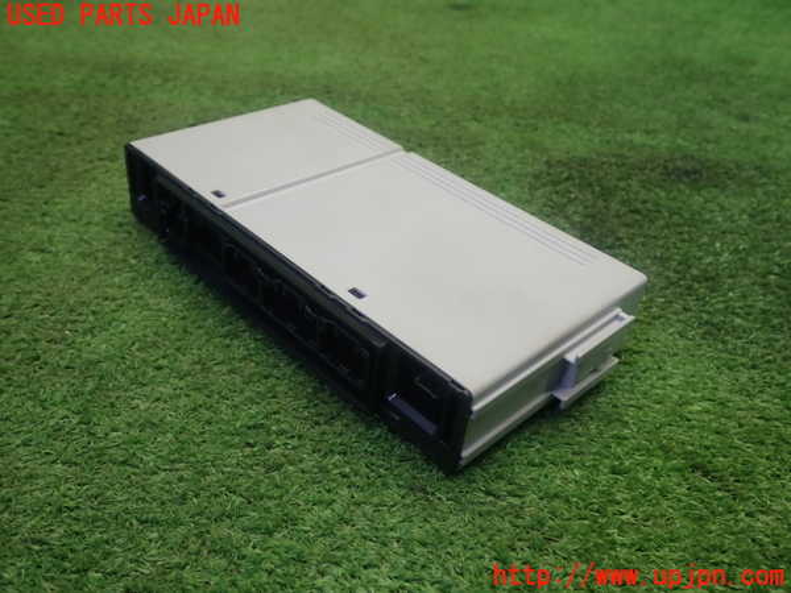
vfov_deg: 44.2
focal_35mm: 32
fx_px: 731
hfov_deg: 56.8
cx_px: 396
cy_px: 296
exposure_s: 1/60
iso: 200
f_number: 2.4
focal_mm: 5.79
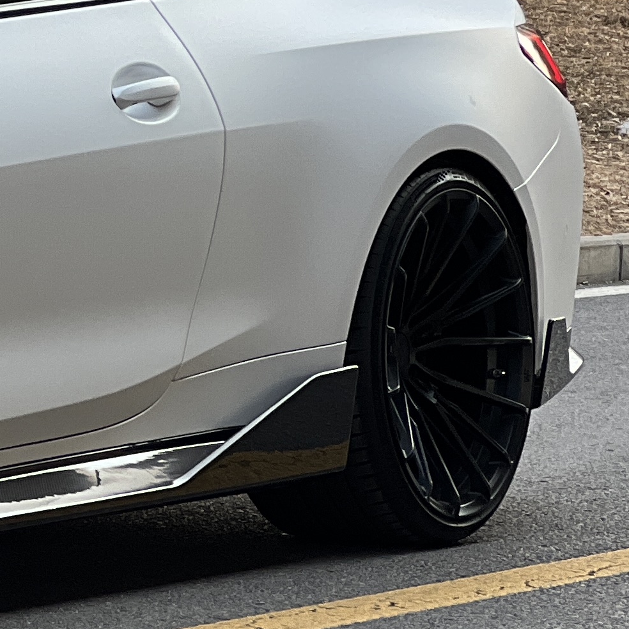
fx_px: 5736
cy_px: 90
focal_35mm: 279
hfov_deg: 6.1
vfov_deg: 6.3
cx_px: -584
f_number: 2.8
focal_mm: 9
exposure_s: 1/121
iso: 32
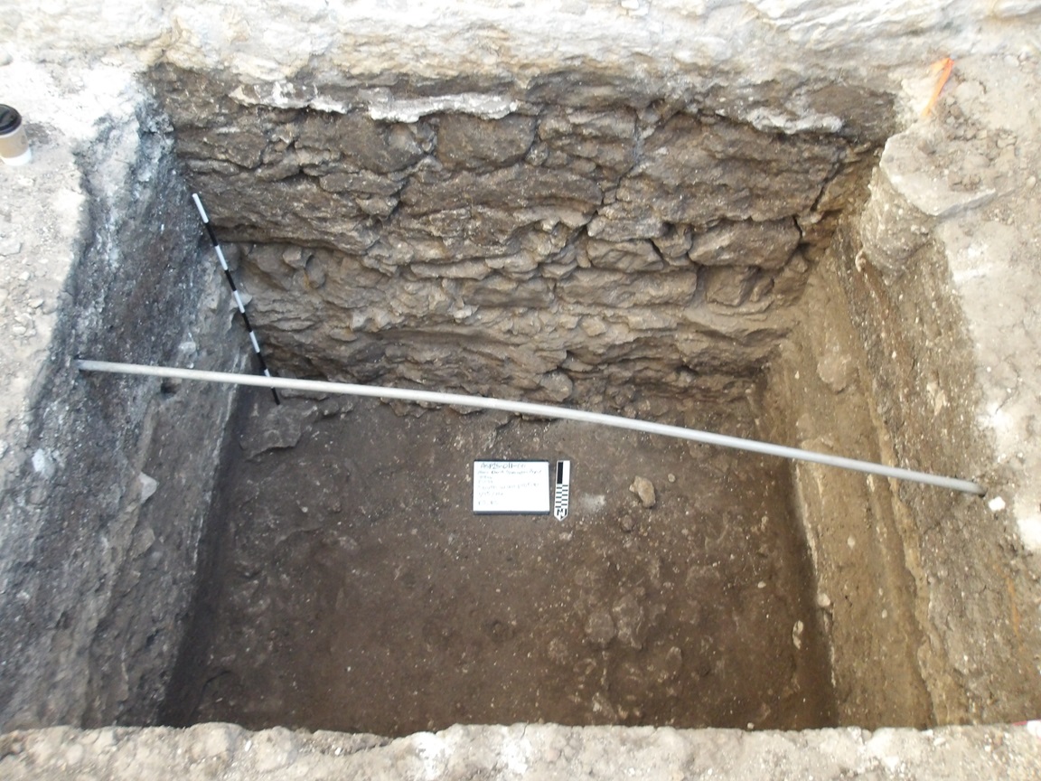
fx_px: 812
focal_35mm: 27
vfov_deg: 51.4
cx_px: 520
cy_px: 390
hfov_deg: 65.3
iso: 625
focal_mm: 4.9
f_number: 3
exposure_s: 1/60
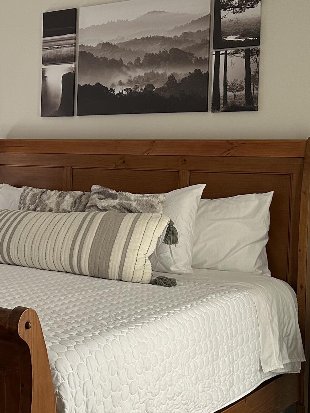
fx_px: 740
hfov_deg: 22.7
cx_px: -4
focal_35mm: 62
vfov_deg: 31.1
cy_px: 174
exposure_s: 1/109
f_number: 1.78
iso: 250
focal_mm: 6.86
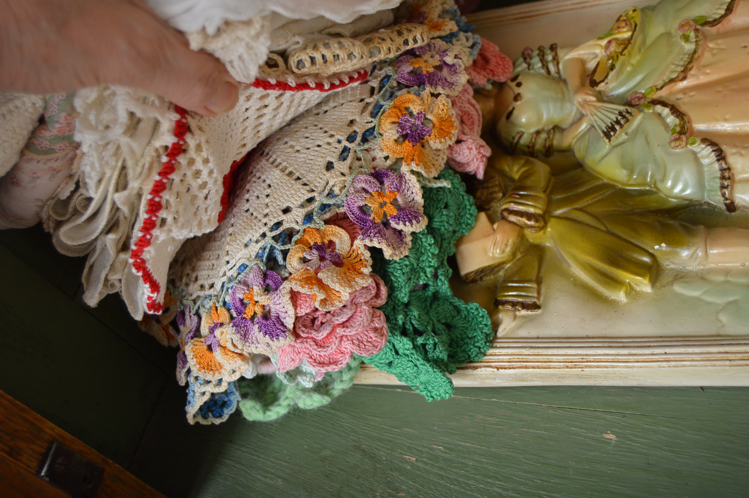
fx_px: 998
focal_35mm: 48
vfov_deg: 28.0
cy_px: 249
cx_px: 374
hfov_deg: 41.1
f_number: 4.5
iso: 200
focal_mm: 32
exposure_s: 1/200
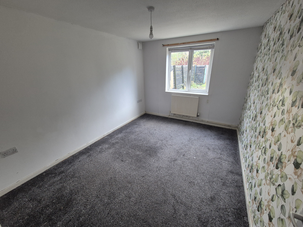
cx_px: 152
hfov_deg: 106.2
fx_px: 114
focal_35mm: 13
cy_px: 114
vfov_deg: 89.9
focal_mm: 2.2
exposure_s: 1/50
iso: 320
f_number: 2.2
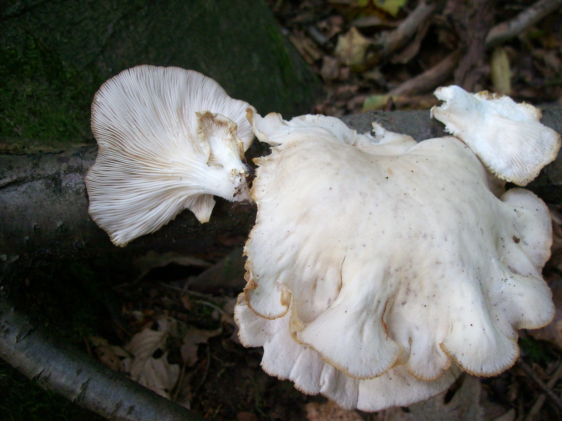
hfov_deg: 51.4
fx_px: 584
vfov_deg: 39.6
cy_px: 210
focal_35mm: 36
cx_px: 281
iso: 160
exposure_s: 1/17.7
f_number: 2.7
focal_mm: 6
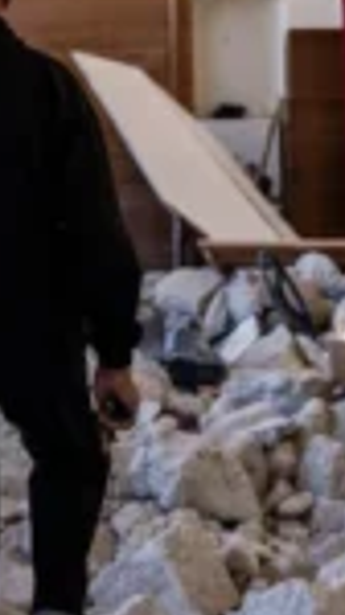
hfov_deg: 8.9
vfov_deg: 15.1
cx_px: 164
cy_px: -191
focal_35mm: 136
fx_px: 2219
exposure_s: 1/200
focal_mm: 28
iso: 50
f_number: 2
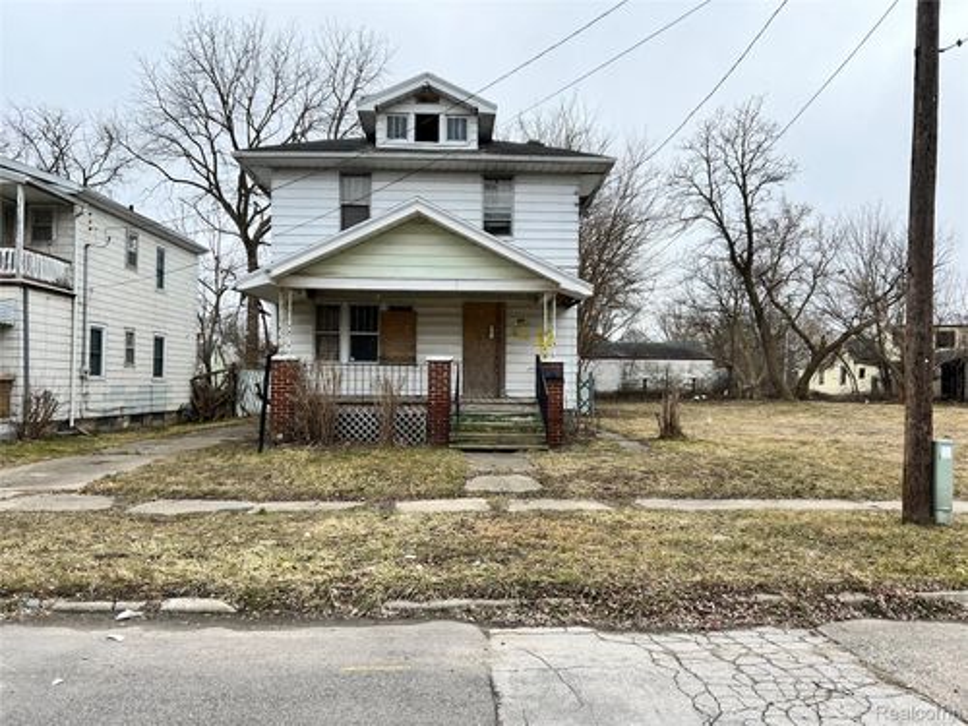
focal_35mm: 26
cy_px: 363
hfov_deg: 67.3
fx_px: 727
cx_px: 484
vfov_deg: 53.1
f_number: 1.5
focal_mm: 5.7
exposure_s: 1/1311
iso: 50
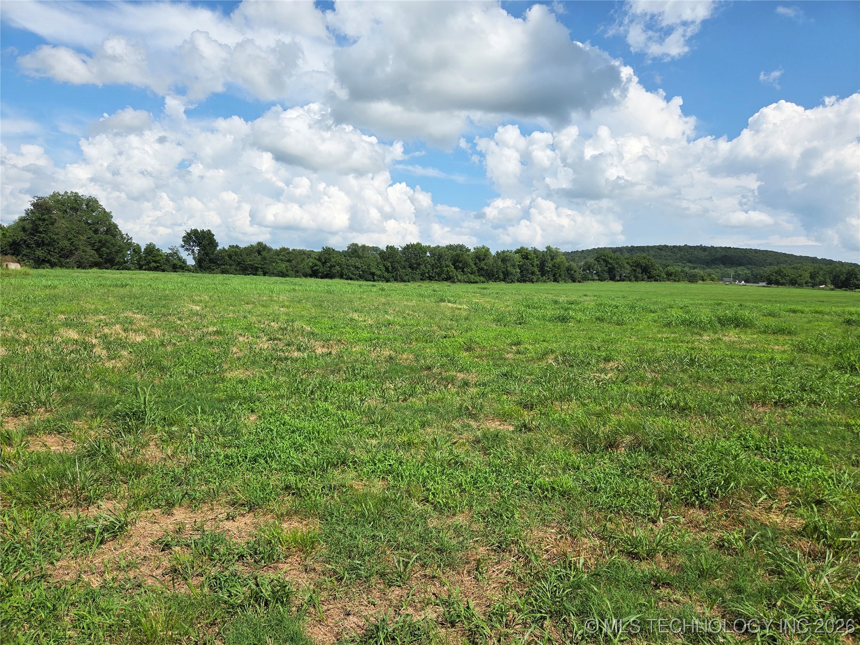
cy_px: 322
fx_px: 571
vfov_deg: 58.9
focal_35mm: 23
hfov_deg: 73.9
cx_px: 430
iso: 80
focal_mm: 5.4
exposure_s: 1/5399
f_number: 1.8
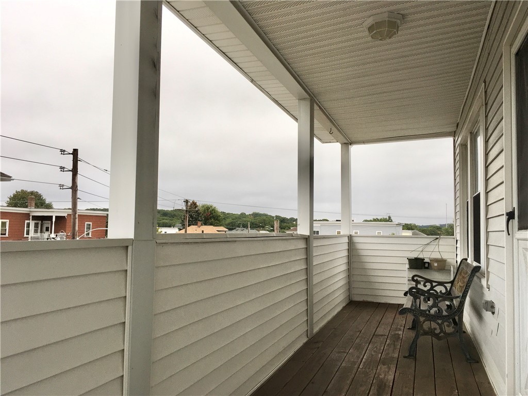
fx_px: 442
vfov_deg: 48.2
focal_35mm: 29
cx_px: 264
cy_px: 198
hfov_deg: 61.7
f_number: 2.2
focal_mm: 4.15
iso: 40
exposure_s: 1/1603
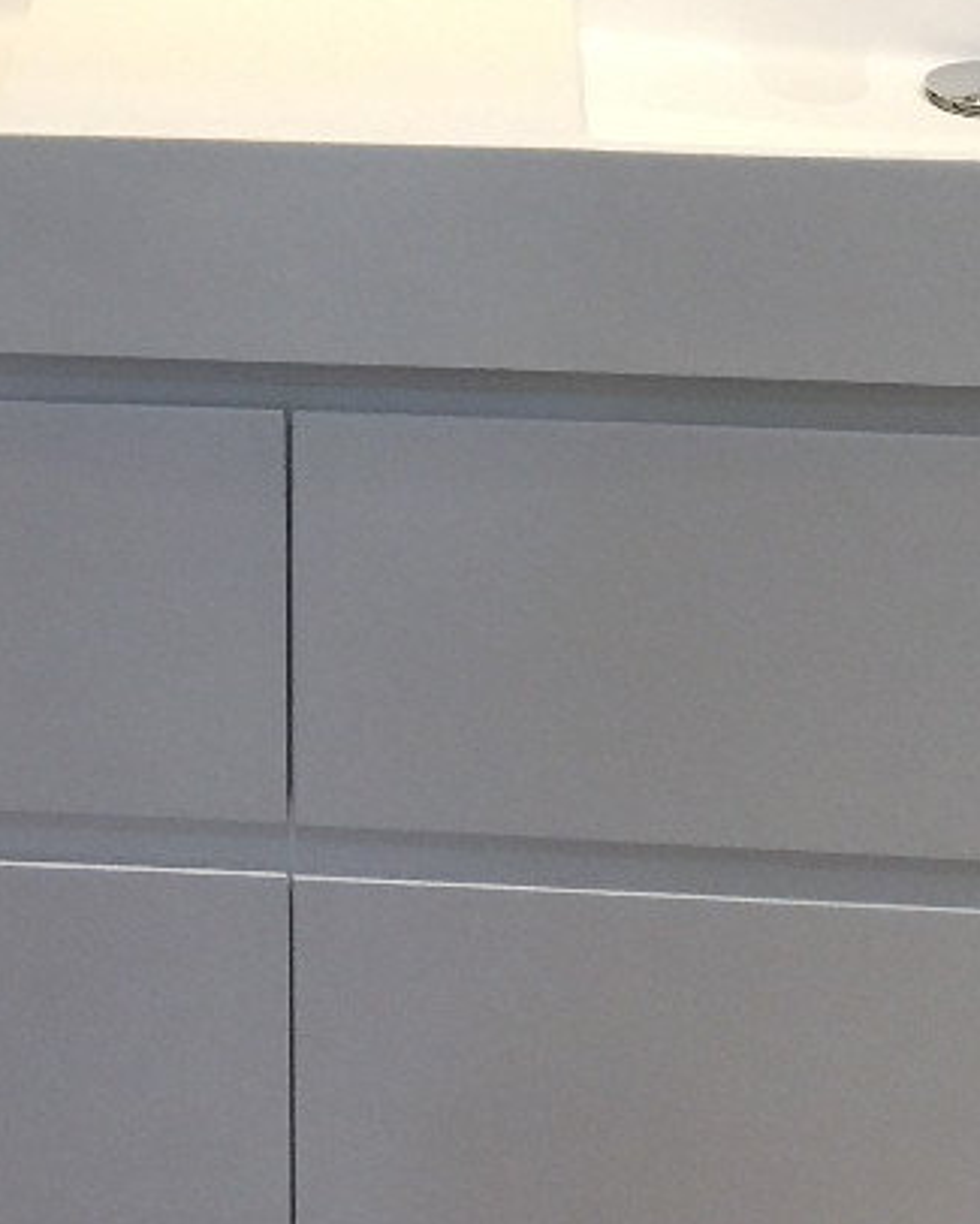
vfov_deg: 19.2
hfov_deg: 16.4
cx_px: 178
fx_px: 3370
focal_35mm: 93
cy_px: -327
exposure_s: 1/33
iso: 40
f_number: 2.2
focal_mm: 4.15
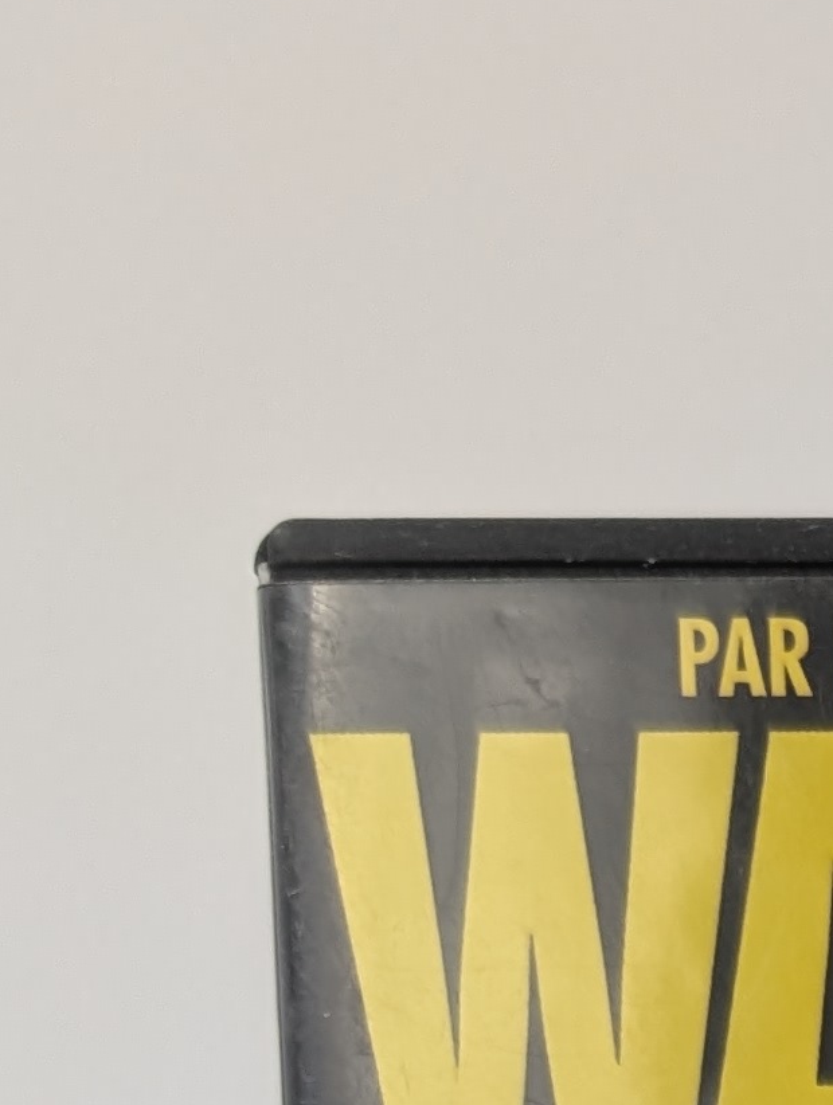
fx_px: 3807
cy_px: 2654
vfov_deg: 12.7
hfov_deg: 11.4
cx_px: 1624
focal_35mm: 119
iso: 56
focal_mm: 6.9
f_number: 1.68
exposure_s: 1/43.8
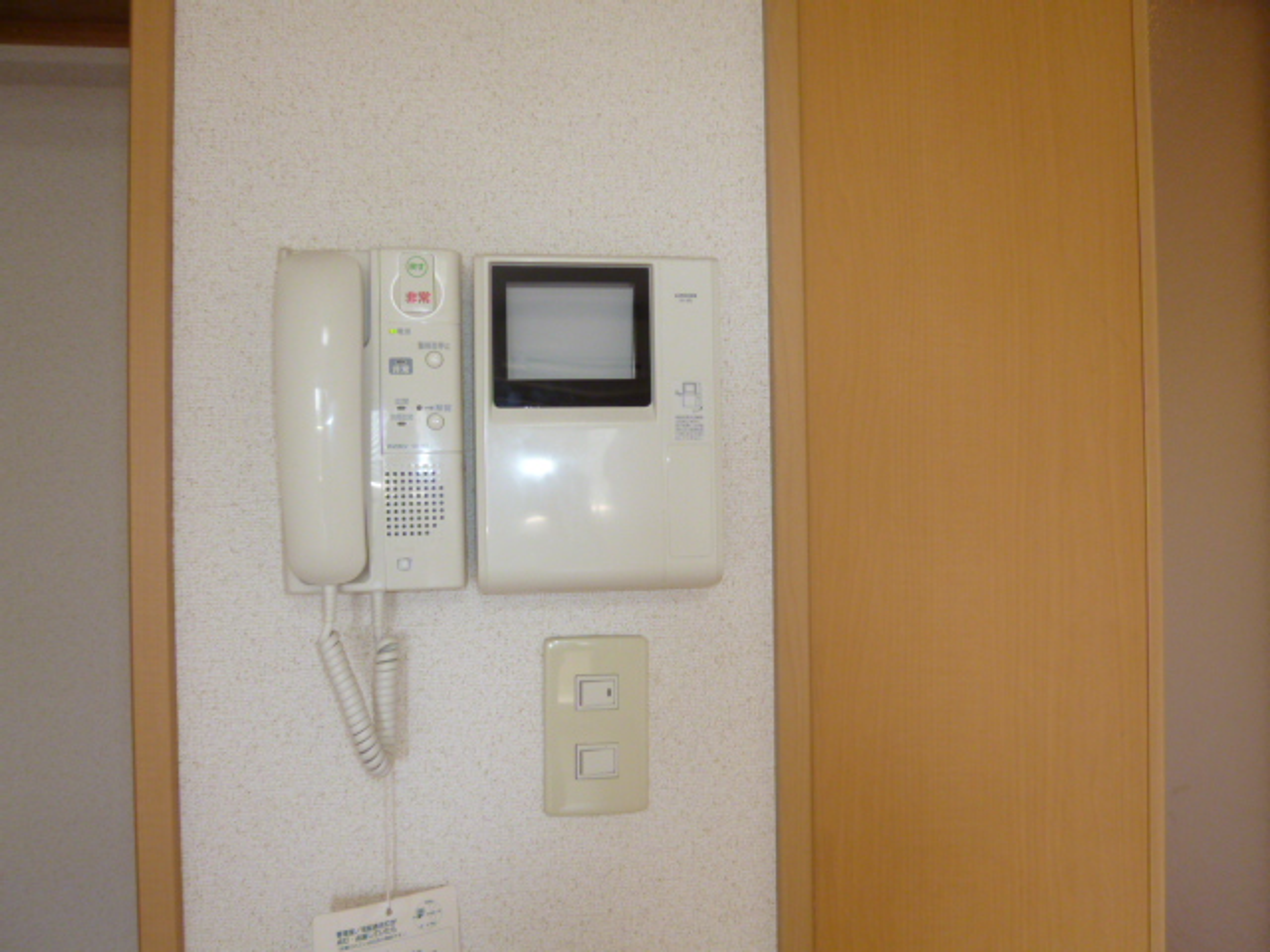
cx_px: 635
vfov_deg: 56.8
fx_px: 881
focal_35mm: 24
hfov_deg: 71.6
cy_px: 476
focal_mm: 4.3
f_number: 2.5
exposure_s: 1/60
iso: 200
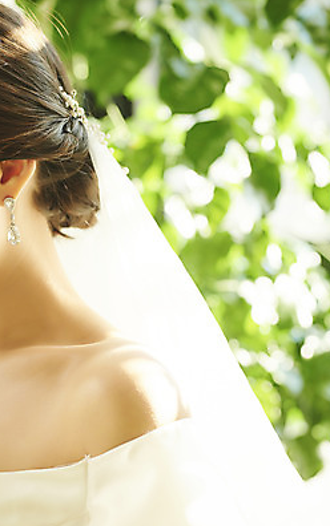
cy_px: 263
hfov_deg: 10.0
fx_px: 1882
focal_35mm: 131
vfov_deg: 15.9
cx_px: 41
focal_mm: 85
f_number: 2.8
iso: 125
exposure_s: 1/125
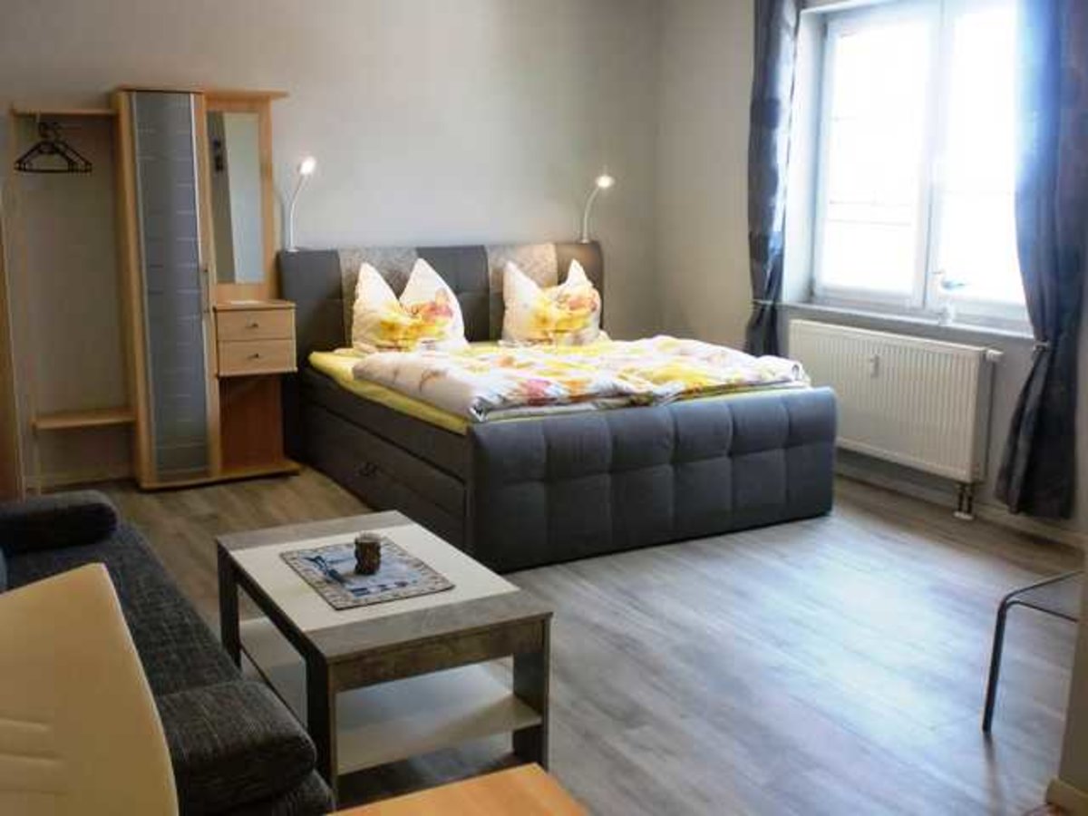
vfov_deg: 40.7
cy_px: 408
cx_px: 544
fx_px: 1100
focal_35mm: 35
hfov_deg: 52.6
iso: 160
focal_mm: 6.3
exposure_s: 1/60
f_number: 3.1
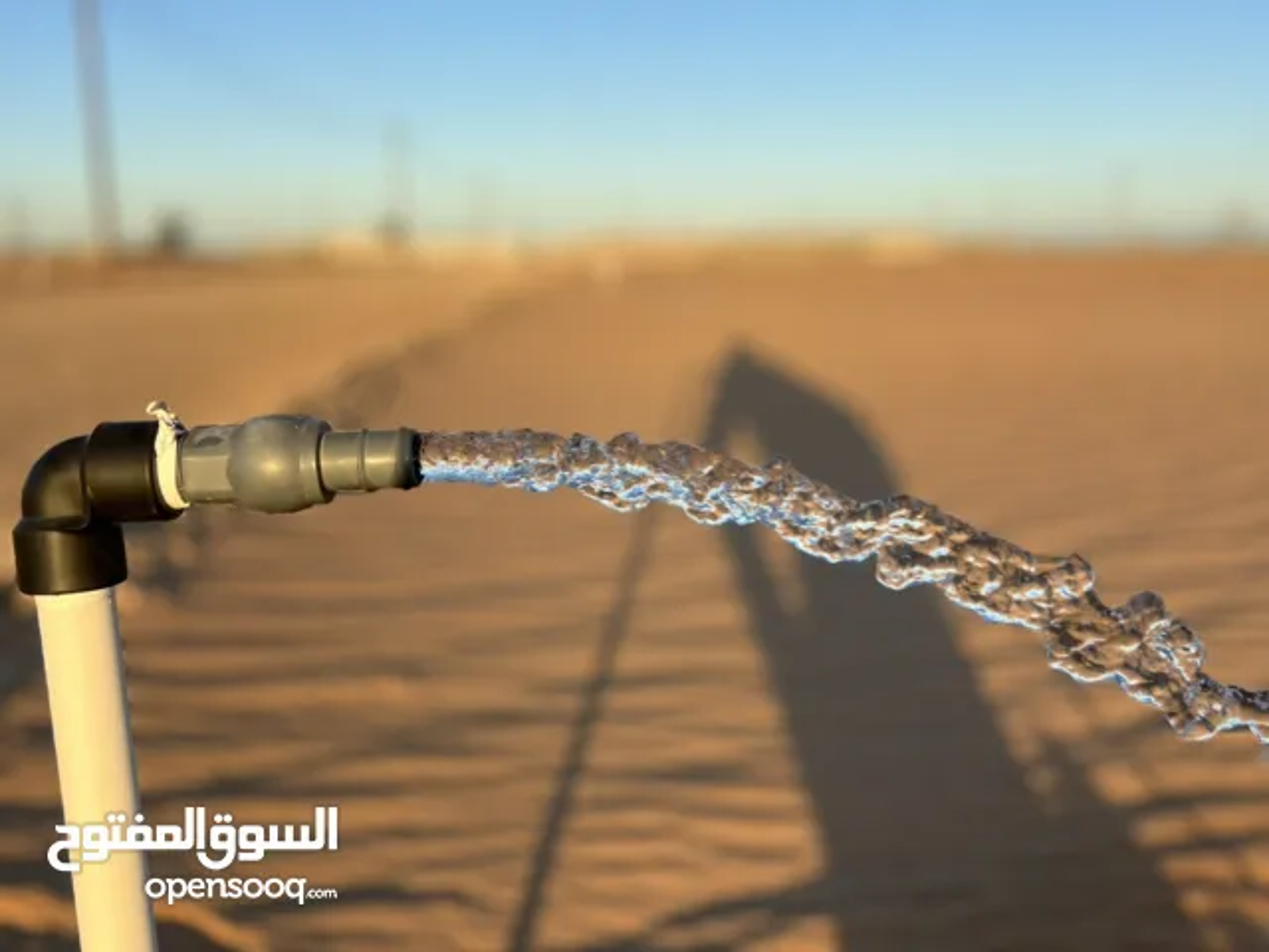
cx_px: 634
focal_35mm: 26
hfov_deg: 67.3
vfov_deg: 53.1
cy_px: 476
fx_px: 953
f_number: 1.5
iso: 50
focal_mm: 5.7
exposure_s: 1/2123
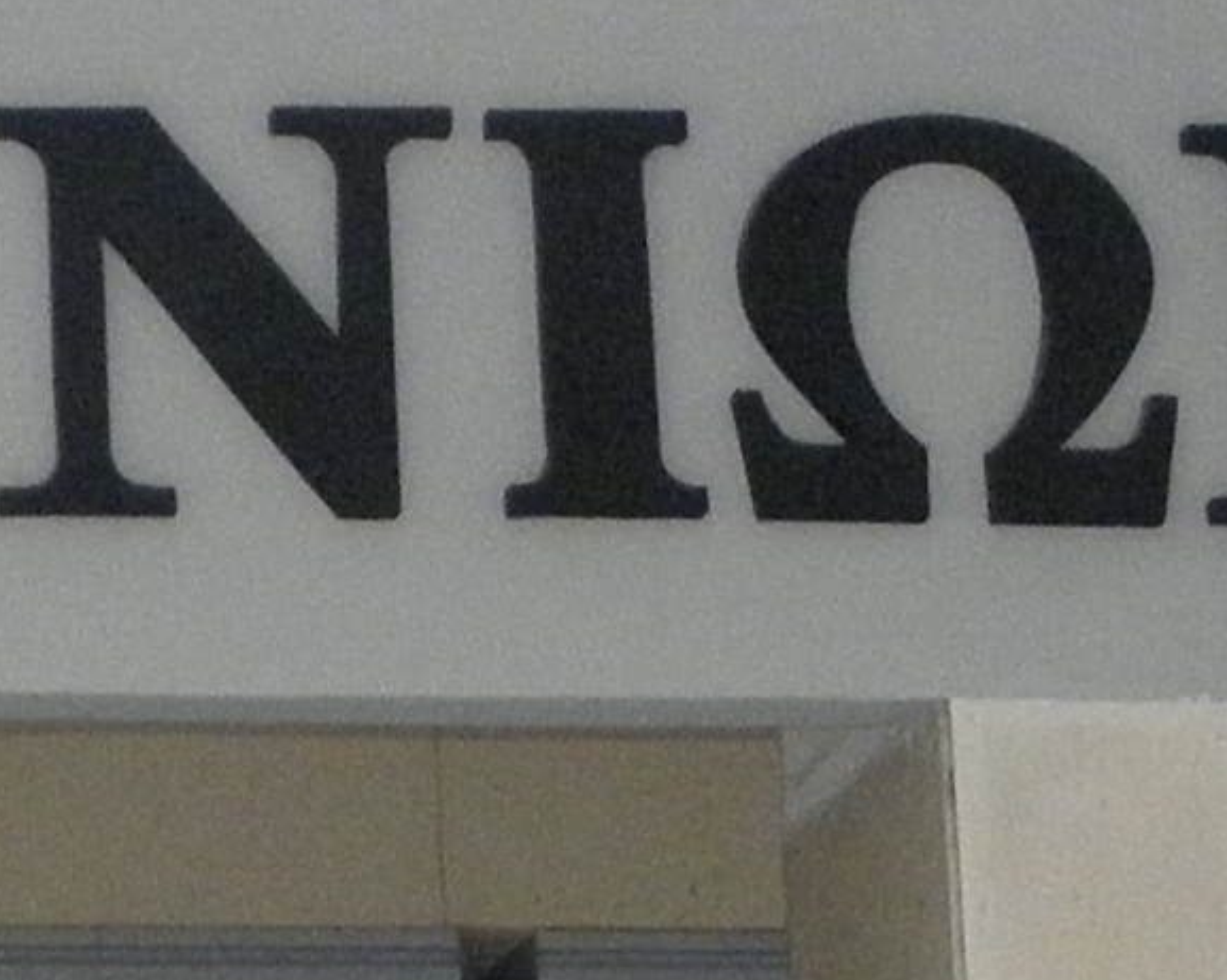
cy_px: 1105
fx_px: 6824
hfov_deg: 9.9
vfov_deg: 8.2
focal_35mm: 188
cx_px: -693
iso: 250
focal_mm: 5
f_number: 3.5
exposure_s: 1/30
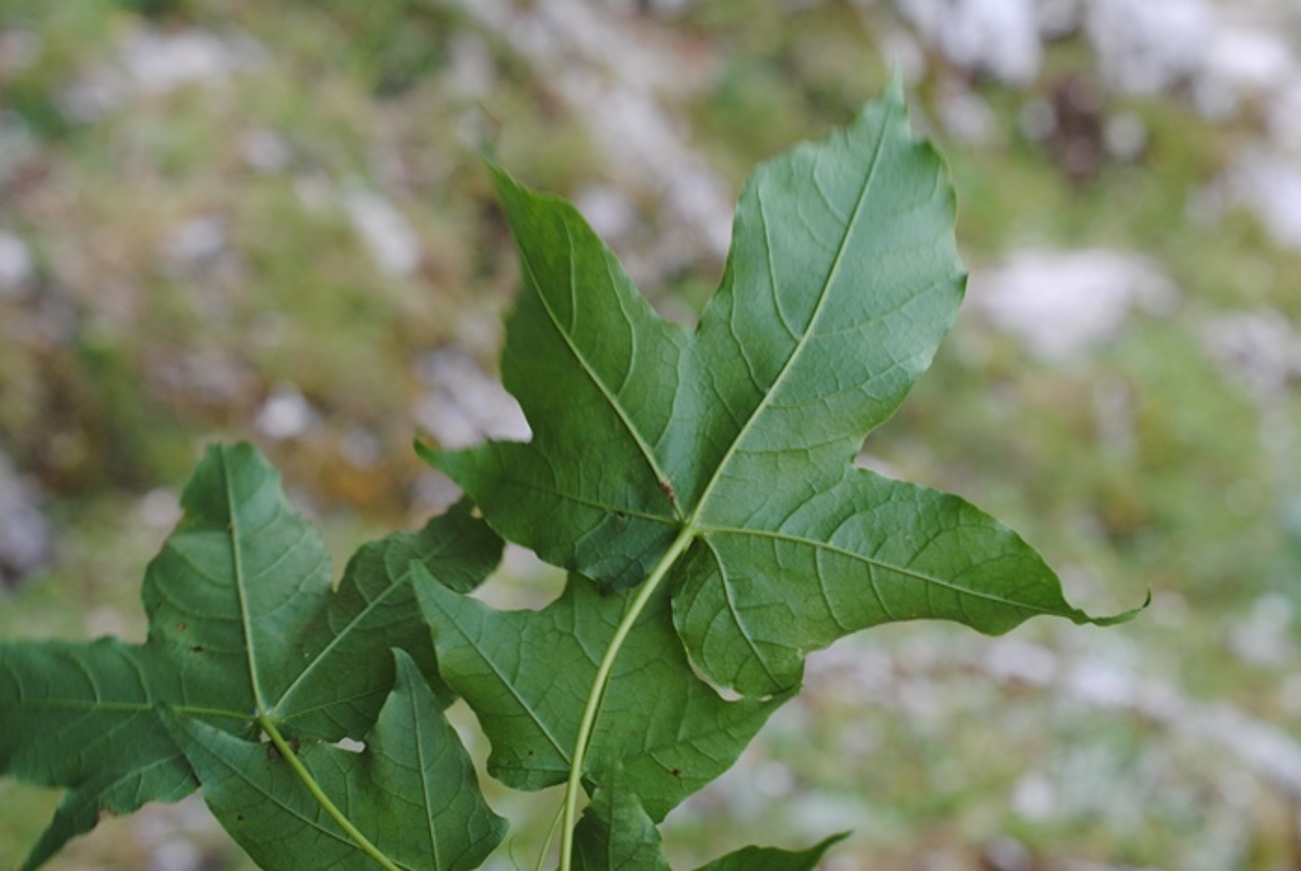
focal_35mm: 60
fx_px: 2172
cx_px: 650
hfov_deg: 33.4
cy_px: 436
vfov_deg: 22.7
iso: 200
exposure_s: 1/125
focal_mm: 40
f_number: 5.6
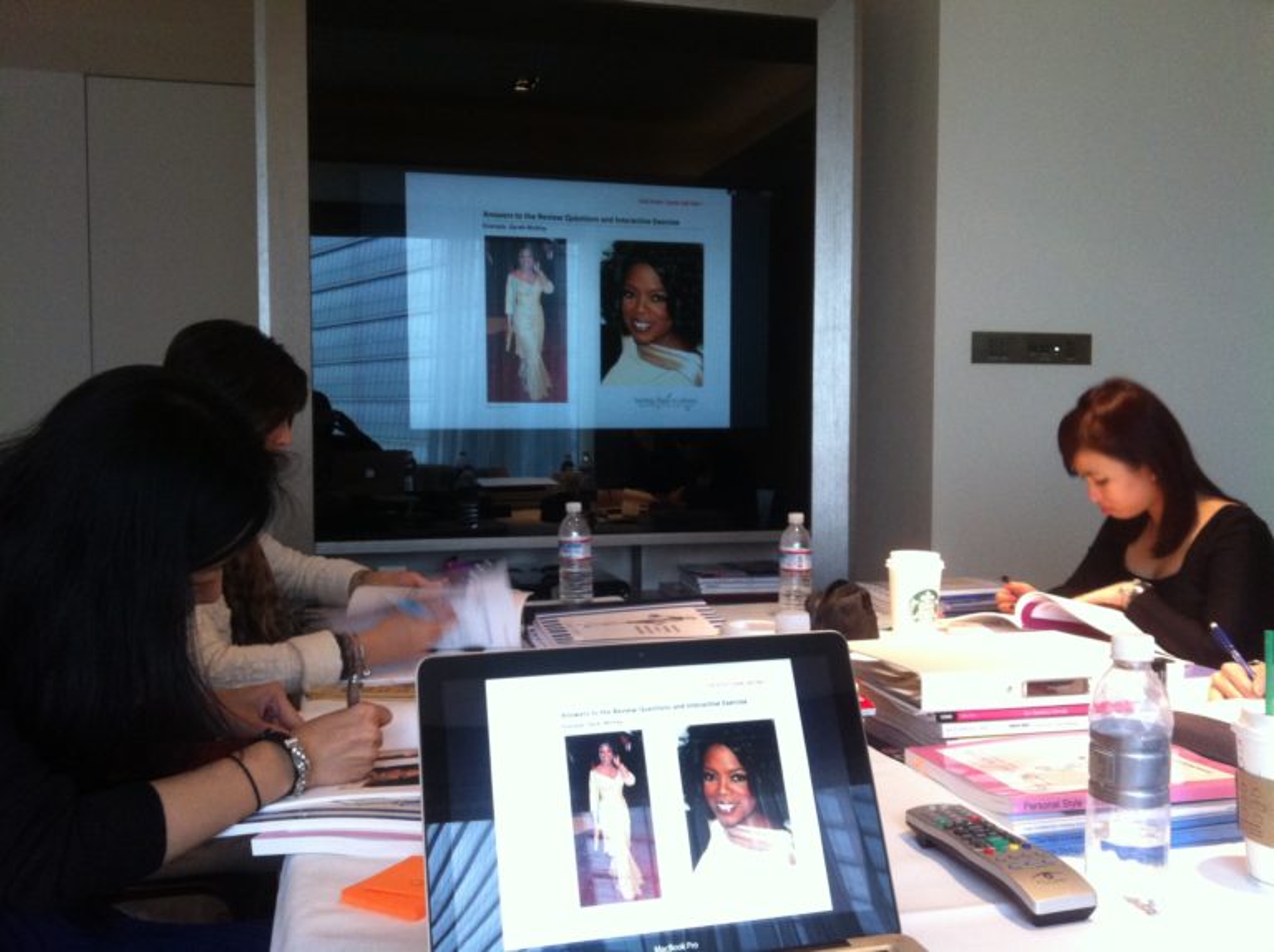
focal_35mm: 35
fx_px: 1287
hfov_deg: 52.7
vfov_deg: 40.6
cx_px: 637
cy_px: 476
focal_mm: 3.85
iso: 200
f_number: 2.8
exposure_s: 1/15
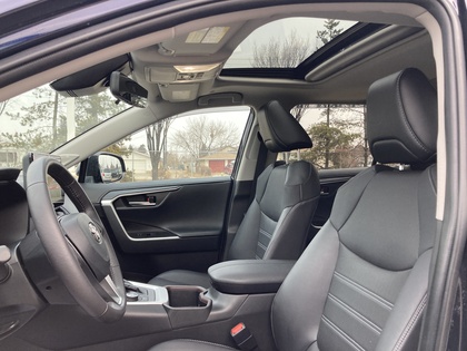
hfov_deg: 63.4
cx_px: 234
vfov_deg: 49.7
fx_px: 378
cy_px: 176
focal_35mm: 28
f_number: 1.8
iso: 80
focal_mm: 3.99
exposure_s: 1/116
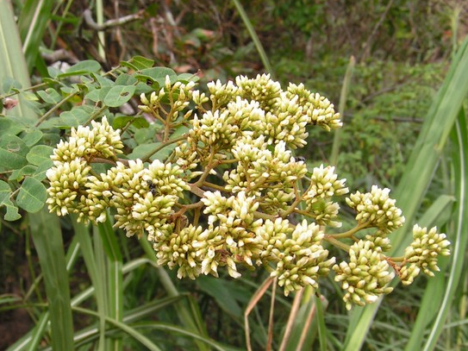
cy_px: 182
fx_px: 757
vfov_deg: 26.1
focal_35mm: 56
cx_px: 206
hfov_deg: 34.3
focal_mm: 6.3
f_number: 4.5
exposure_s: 1/100
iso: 50
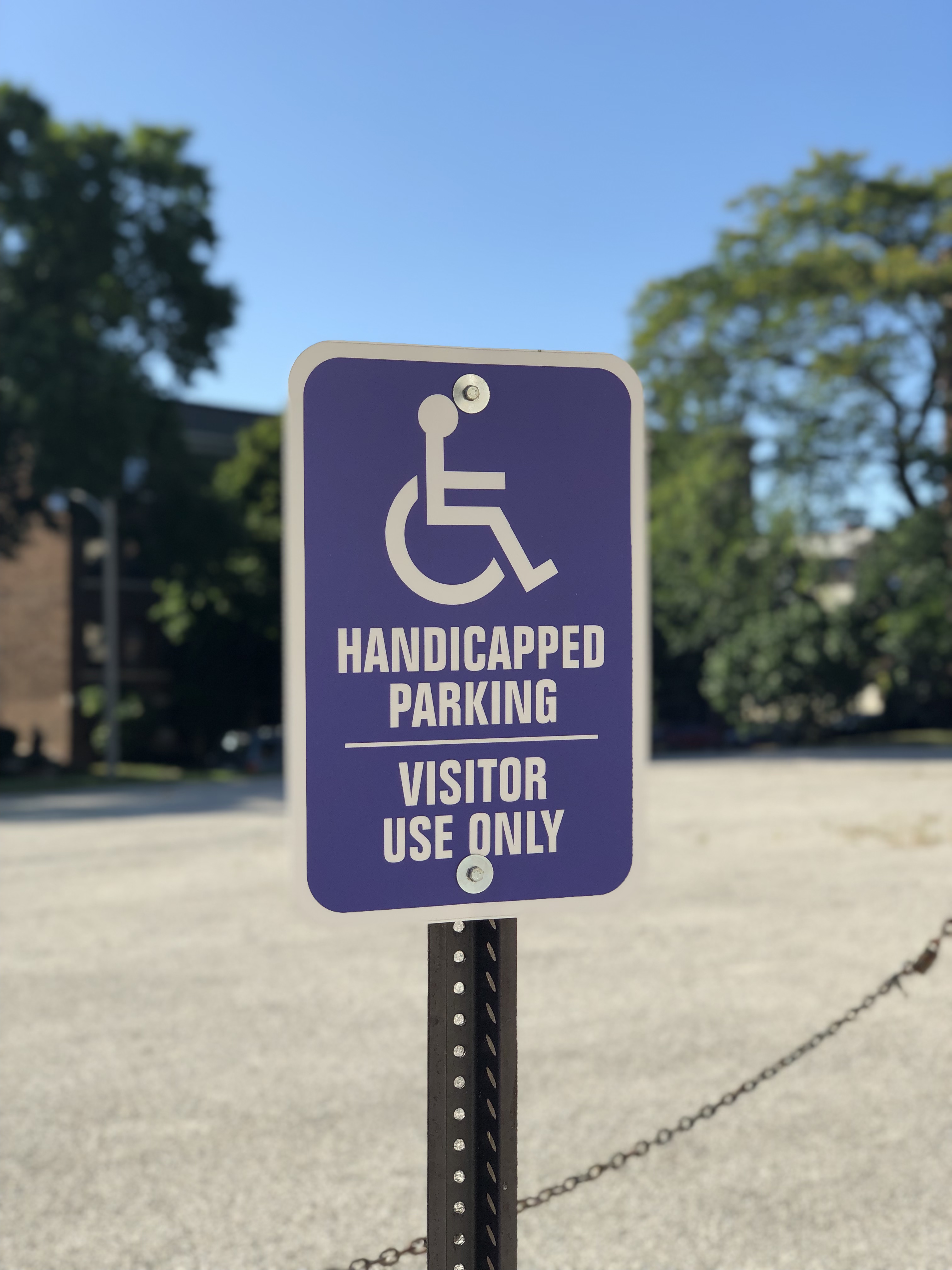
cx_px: 476
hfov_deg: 28.0
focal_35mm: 52
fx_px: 1907
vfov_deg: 36.8
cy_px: 635
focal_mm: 6
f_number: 2.4
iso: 16
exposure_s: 1/747
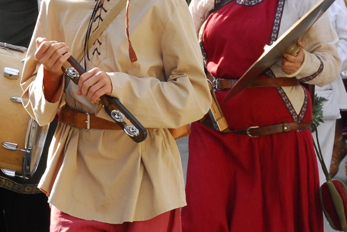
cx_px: -1
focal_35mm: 301
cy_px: 50
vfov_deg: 4.6
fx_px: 2904
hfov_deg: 6.8
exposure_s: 1/250
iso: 320
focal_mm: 66
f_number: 6.3
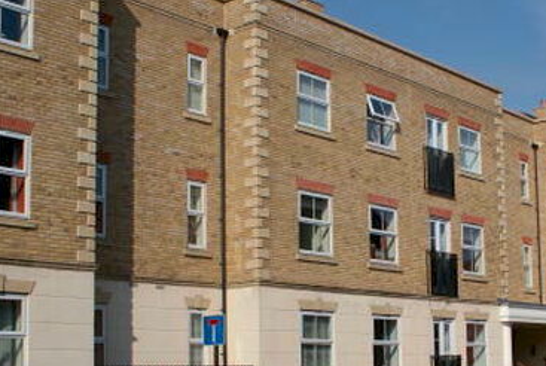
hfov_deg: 31.2
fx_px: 957
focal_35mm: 63
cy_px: 277
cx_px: 423
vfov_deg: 21.5
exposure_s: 1/250
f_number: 10
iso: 100
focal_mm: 22
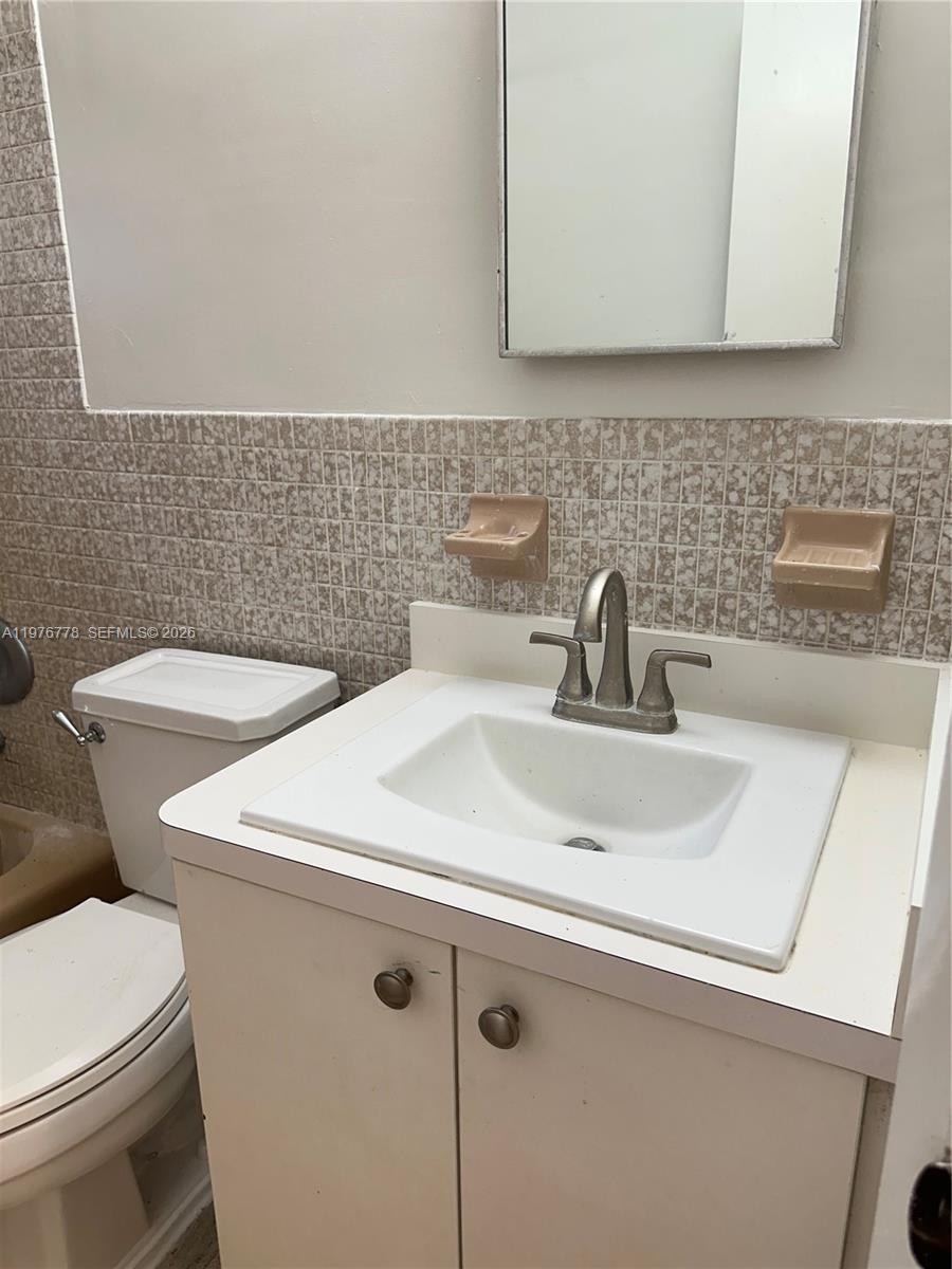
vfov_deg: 71.6
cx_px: 476
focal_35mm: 24
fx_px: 880
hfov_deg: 56.8
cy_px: 634
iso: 125
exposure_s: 1/120
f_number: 1.78
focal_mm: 6.86
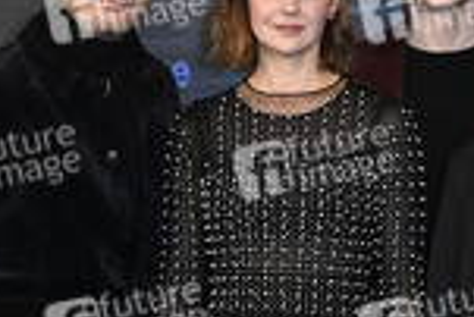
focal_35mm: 131
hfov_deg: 15.6
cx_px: 356
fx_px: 1726
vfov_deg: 10.5
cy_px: 242
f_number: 6.3
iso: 1600
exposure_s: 1/250
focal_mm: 44
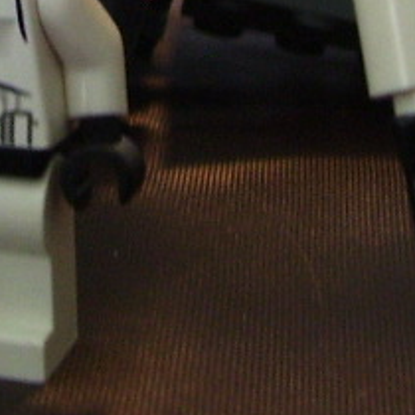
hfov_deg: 9.3
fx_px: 2536
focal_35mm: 187
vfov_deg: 9.1
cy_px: -223
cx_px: -2
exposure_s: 1/8
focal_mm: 6
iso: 160
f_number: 2.7
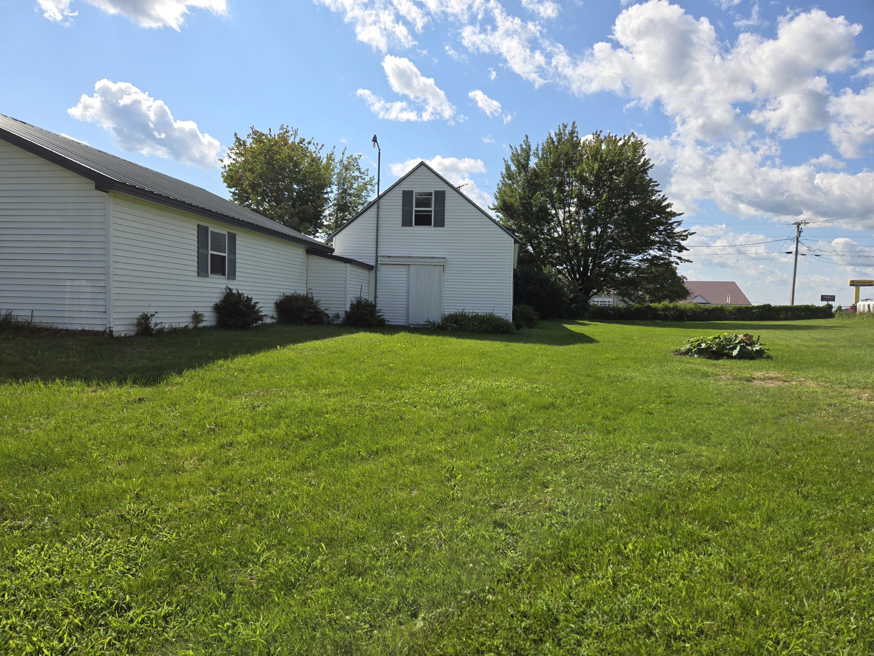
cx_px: 437
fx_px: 581
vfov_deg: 58.9
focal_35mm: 23
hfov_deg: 73.9
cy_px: 328
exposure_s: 1/2296
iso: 25
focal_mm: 5.4
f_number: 1.8
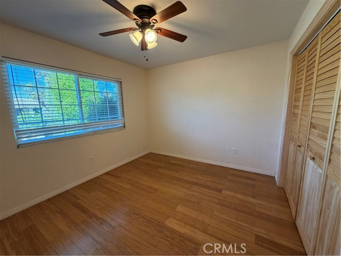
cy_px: 128
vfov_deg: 85.7
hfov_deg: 102.1
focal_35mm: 14
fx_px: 138
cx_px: 170
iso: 250
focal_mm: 2.22
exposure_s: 1/120
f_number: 2.2
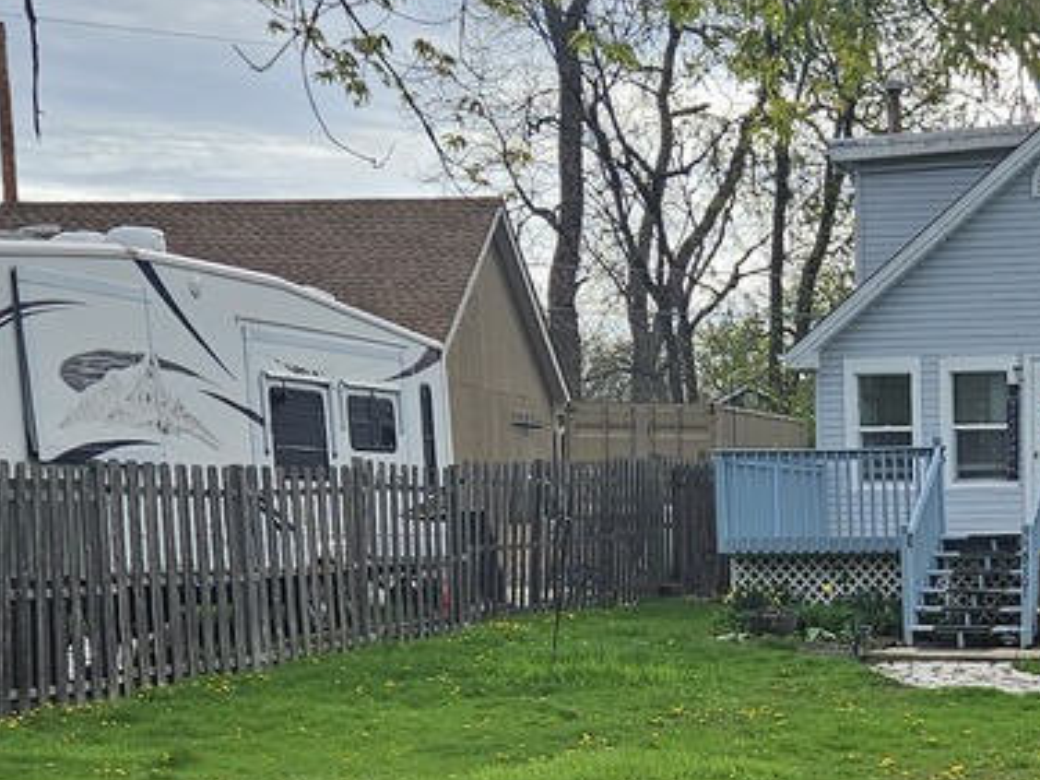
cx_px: 1126
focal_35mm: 88
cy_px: 874
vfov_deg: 16.3
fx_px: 2644
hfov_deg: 21.2
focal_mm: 5.4
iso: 25
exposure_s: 1/1529
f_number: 1.8
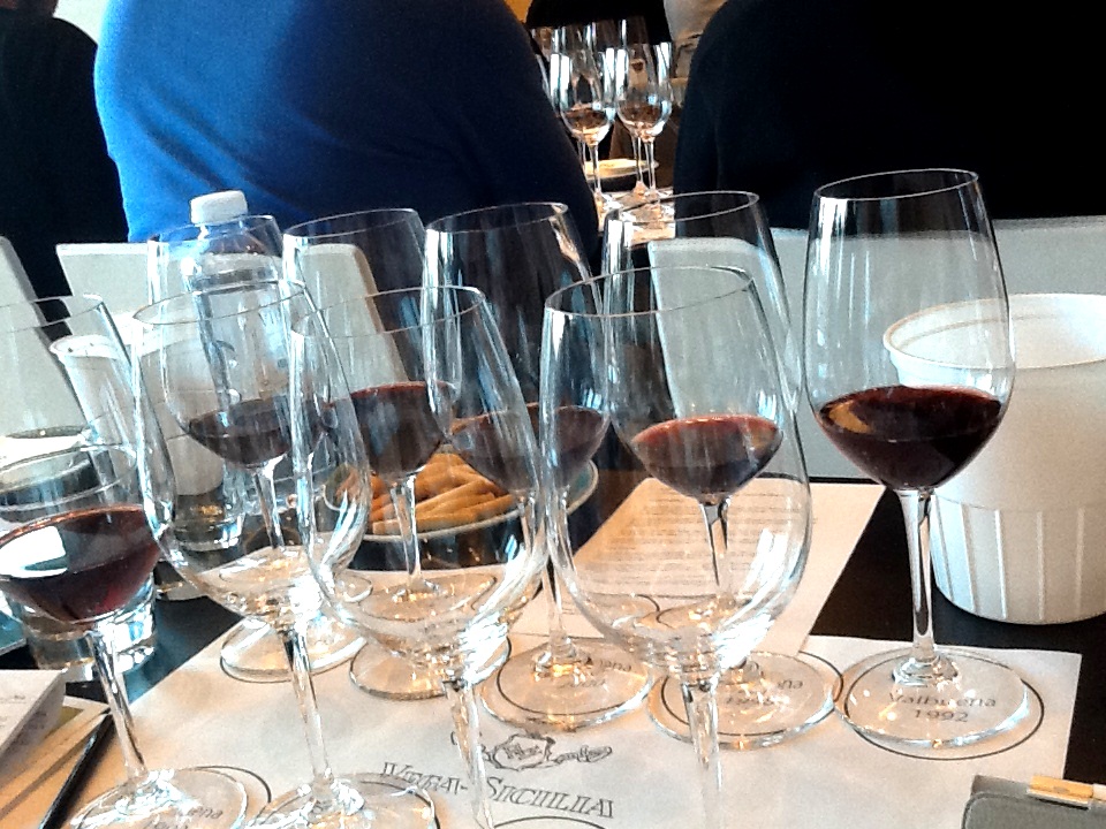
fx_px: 1406
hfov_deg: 42.9
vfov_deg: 32.9
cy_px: 414
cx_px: 553
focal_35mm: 44
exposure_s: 1/30
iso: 100
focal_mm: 2.03
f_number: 2.4
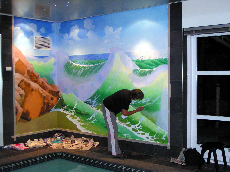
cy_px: 86
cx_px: 115
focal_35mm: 47
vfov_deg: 30.9
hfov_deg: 40.4
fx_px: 312
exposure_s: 1/50
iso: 200
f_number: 2.8
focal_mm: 7.3
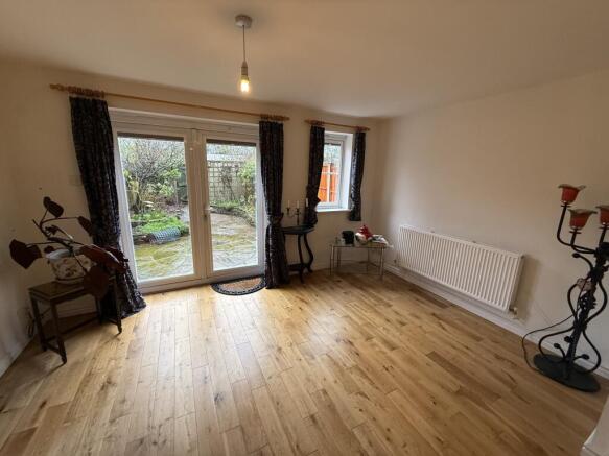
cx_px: 304
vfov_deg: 85.7
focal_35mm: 14
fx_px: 246
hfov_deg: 102.1
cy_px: 228
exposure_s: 1/100
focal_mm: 2.22
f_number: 2.2
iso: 250
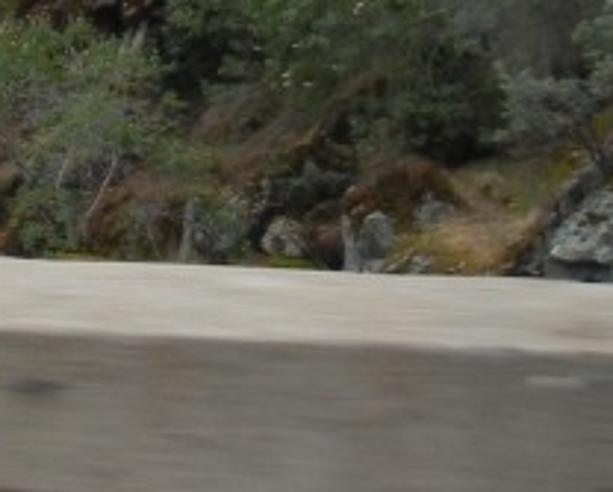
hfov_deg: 11.4
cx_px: -796
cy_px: -165
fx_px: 2616
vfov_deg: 10.5
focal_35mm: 144
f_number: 3.5
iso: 160
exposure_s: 1/350
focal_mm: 5.4
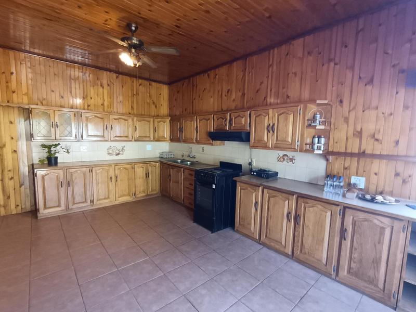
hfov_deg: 91.0
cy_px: 156
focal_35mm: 17
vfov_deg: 74.7
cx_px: 208
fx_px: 204
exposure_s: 1/25
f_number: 2.2
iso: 1096
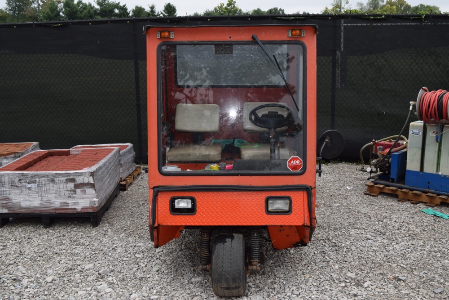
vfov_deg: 35.5
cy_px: 150
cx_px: 224
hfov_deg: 51.3
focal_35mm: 38
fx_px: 468
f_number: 5.6
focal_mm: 25
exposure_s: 1/125
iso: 100
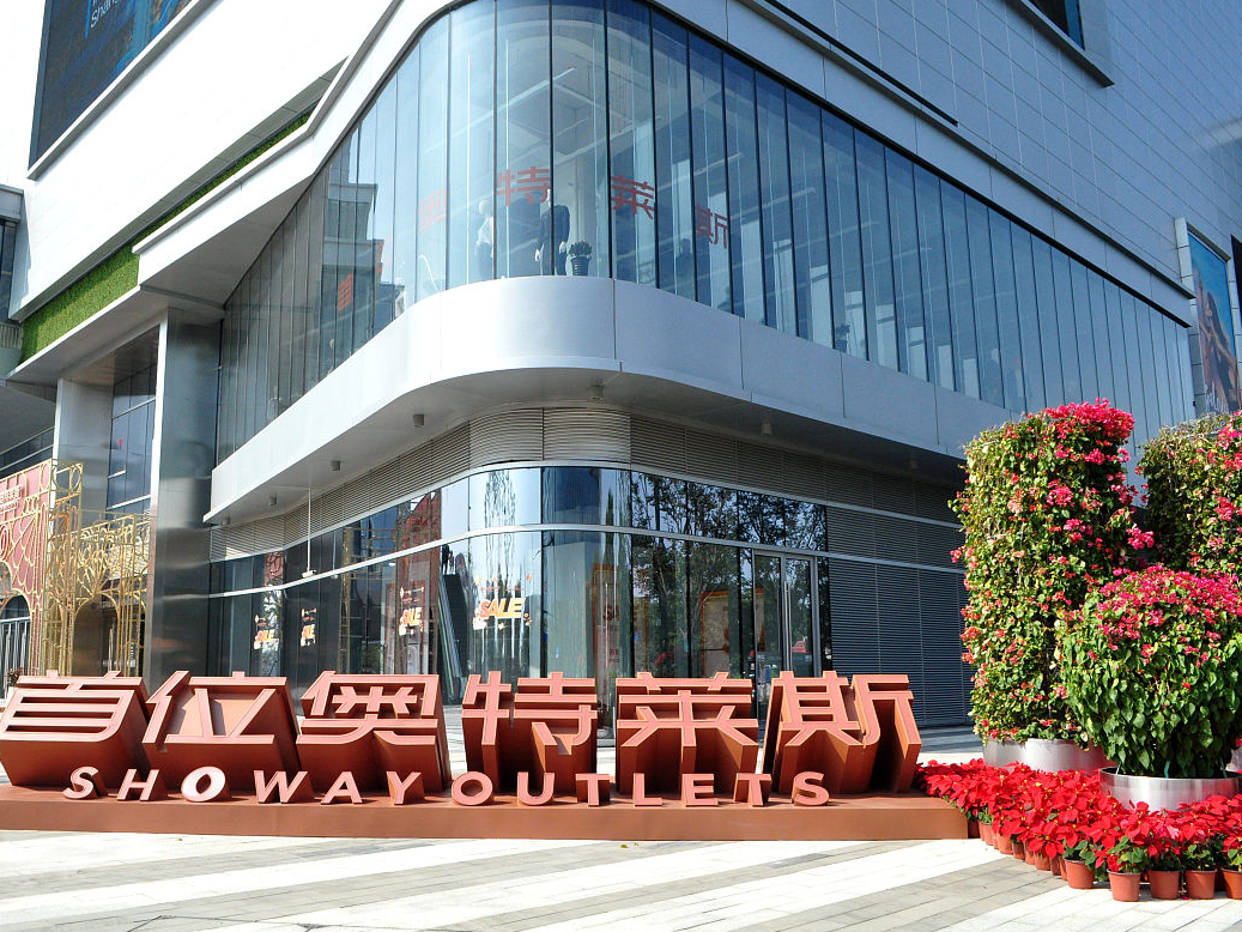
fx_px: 1077
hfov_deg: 59.7
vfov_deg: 46.8
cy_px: 462
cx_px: 529
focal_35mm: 30
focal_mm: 18
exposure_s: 1/640
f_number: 11
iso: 800
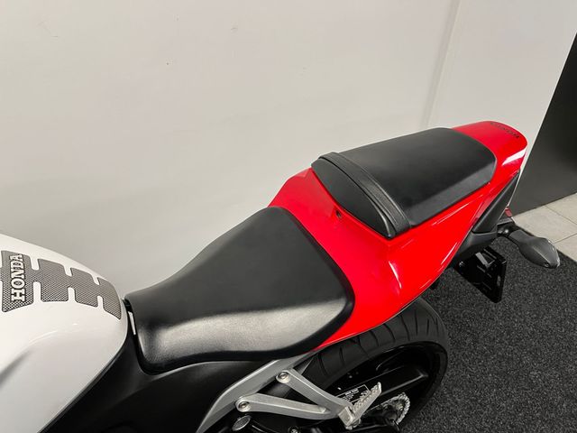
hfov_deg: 67.3
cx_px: 288
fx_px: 433
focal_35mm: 26
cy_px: 216
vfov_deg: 53.1
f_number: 1.6
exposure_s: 1/50
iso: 80
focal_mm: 5.1
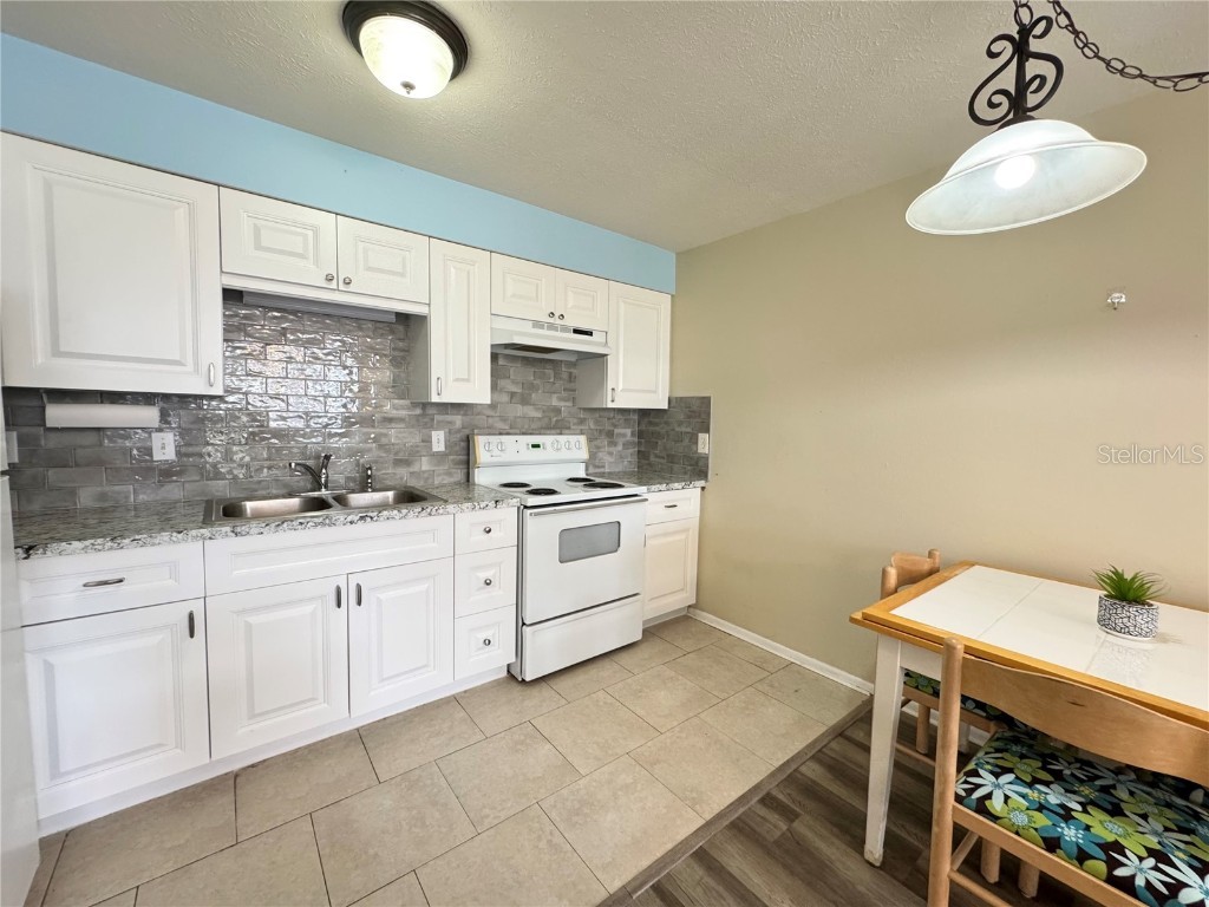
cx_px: 604
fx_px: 489
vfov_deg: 85.7
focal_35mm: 14
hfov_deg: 102.1
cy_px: 454
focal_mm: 2.22
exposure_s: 1/60
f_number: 2.2
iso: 250
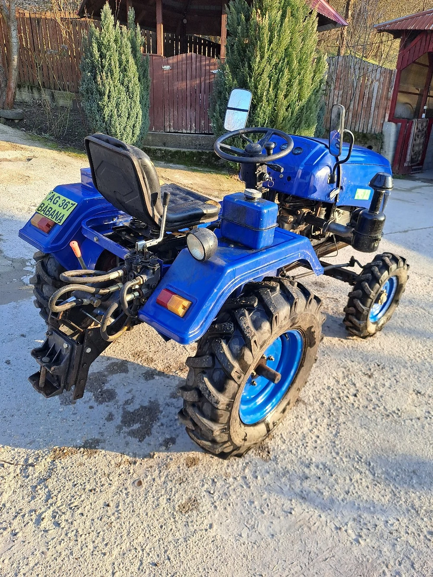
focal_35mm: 25
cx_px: 216
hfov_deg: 54.9
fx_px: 417
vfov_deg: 69.4
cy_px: 288
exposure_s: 1/152
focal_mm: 4.65
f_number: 1.8
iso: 32
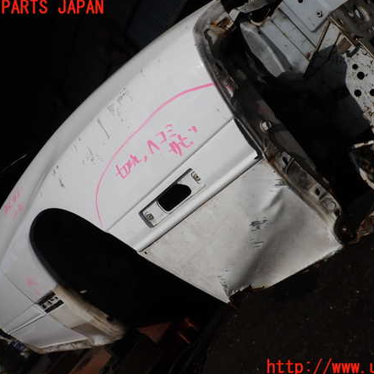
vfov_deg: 54.0
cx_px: 204
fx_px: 367
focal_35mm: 30
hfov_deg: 54.0
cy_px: 188
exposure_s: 1/800
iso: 100
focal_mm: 4.5
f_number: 8
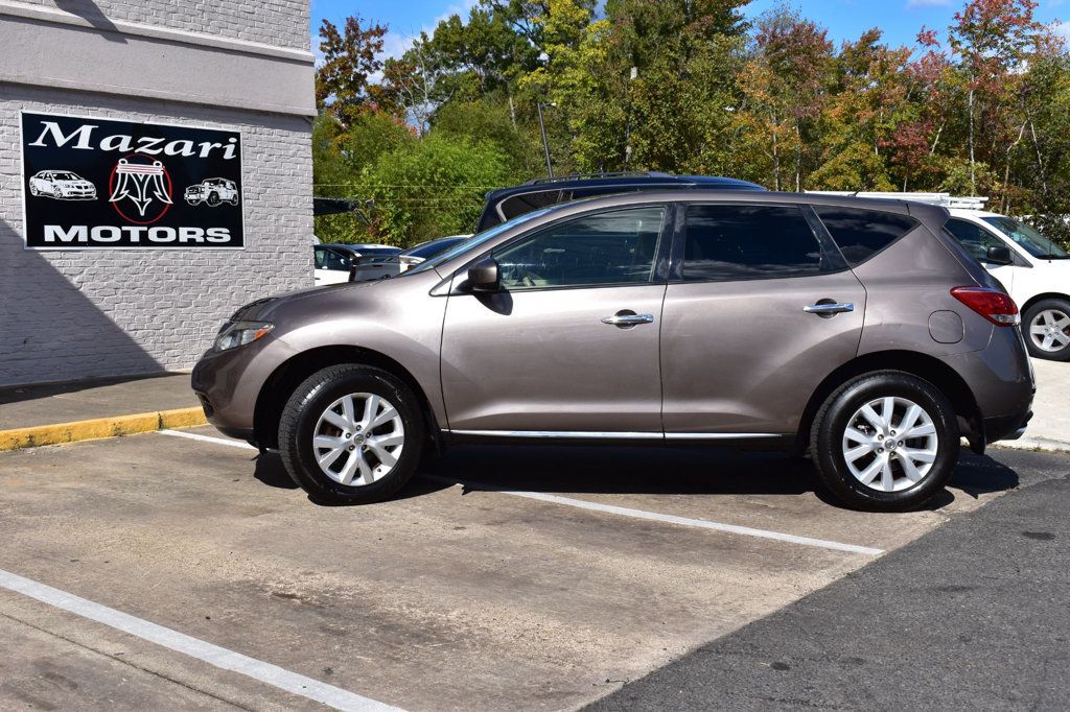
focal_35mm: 40
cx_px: 535
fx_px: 1203
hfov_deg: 47.9
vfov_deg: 33.0
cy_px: 356
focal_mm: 27
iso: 220
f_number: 11
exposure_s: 1/500
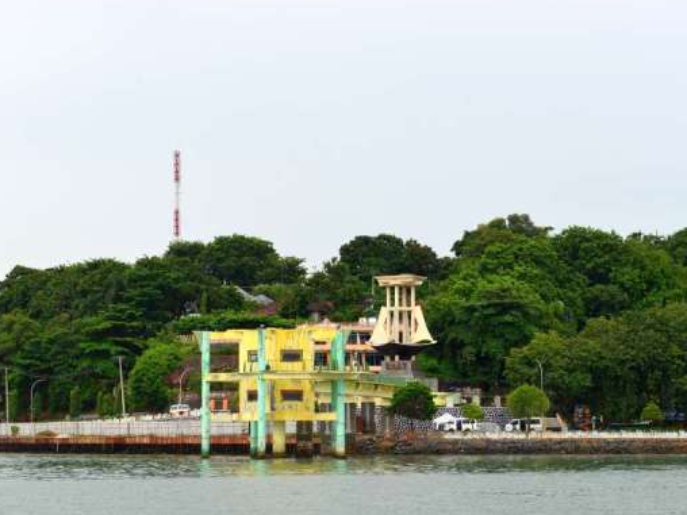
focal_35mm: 106
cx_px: 276
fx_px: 2104
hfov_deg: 18.5
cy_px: 347
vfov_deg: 13.9
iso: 100
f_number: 7.1
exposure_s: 1/200
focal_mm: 70
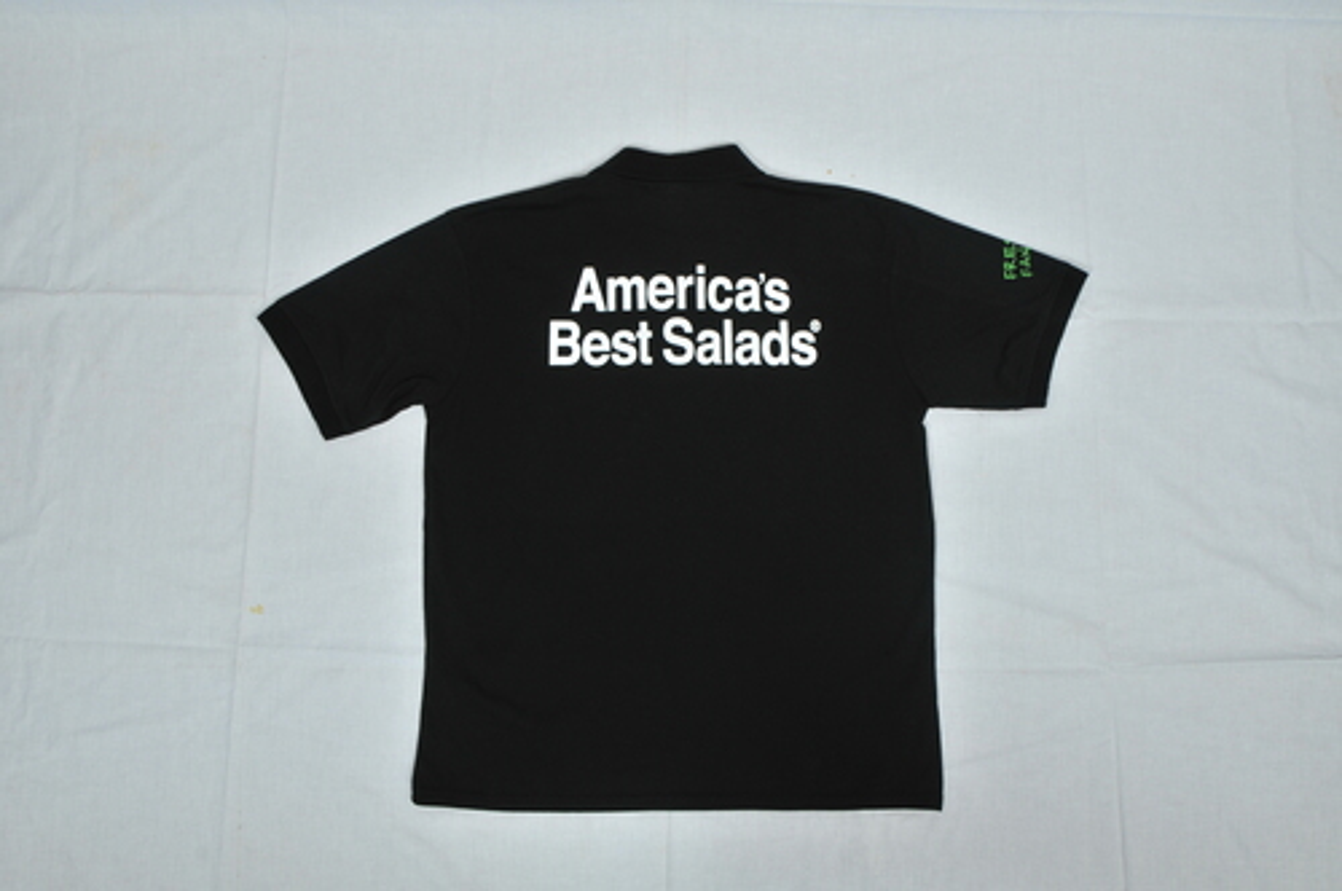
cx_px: 671
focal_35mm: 36
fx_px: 1340
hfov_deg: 53.2
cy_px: 446
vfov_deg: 36.8
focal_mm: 24
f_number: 10
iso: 200
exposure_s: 1/160
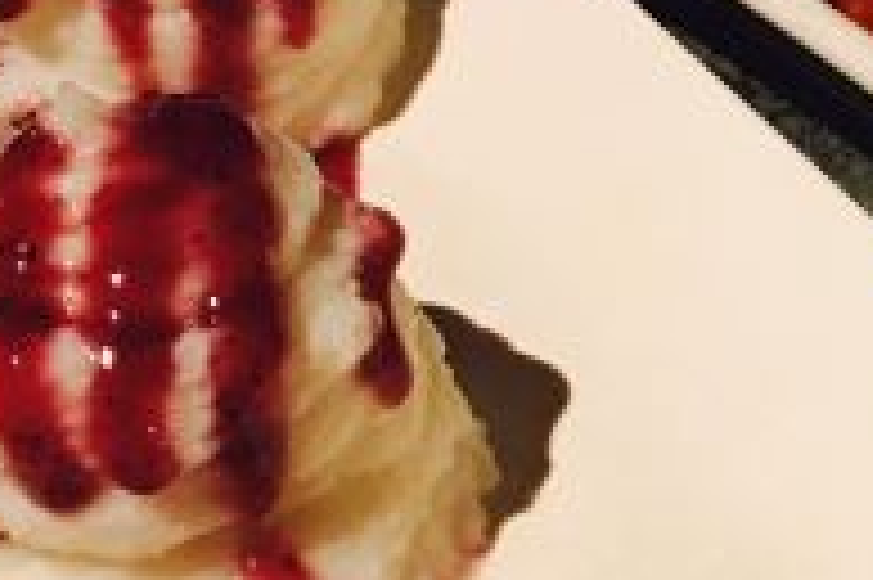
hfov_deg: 18.0
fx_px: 2641
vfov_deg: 12.4
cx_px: 1004
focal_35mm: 109
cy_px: 542
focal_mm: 4.15
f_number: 2.2
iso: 80
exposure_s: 1/10
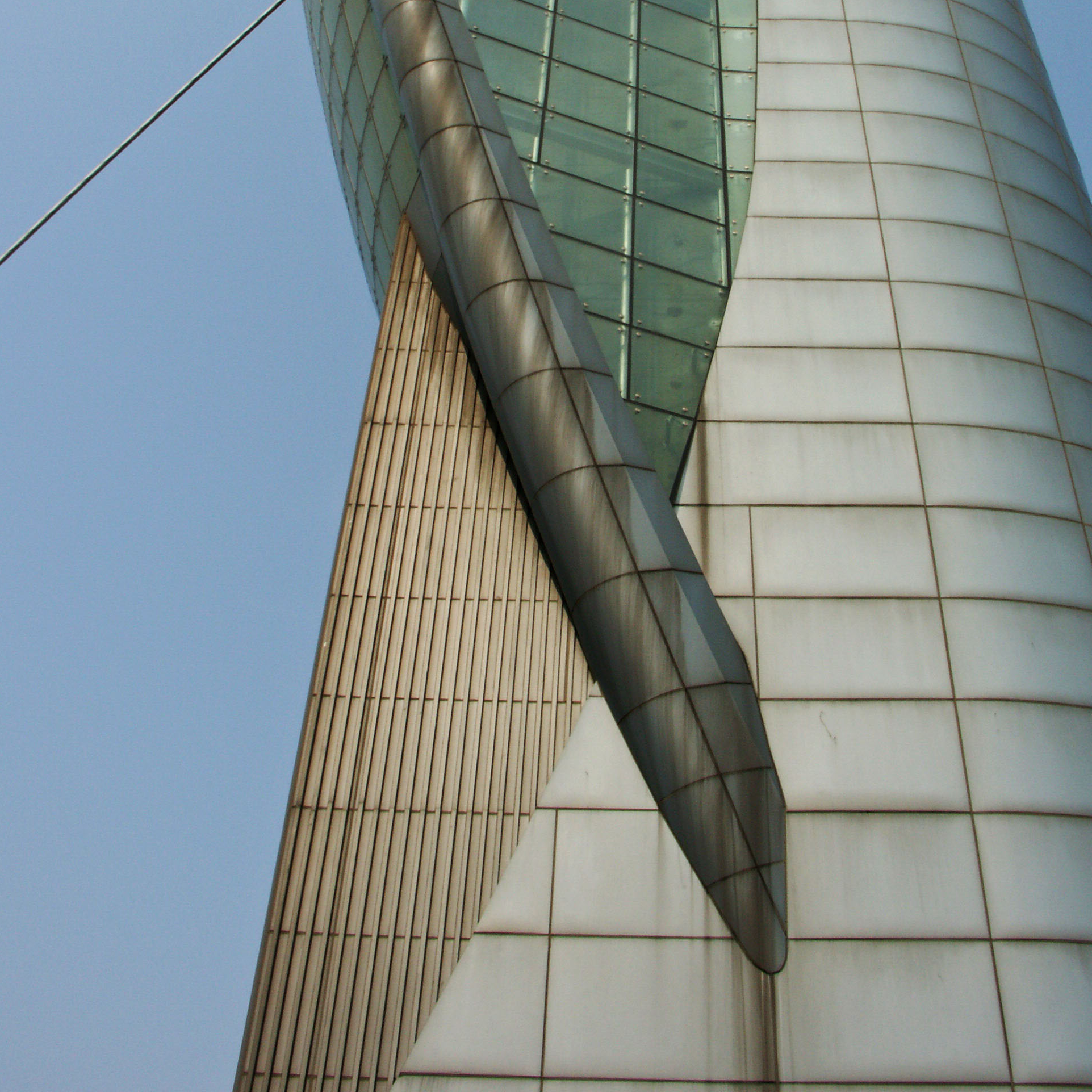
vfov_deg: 39.0
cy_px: 283
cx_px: 601
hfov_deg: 40.0
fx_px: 1499
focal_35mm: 42
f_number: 8
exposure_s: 1/400
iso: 64
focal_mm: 7.2
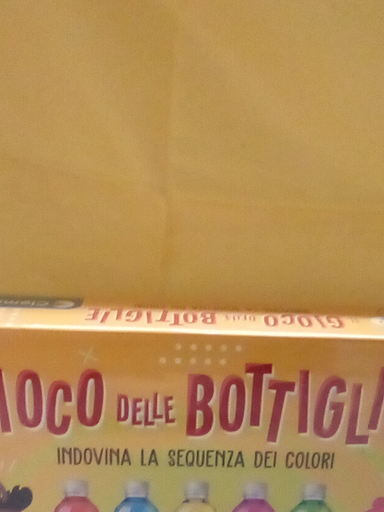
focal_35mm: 54
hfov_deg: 27.0
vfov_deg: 34.7
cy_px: 392
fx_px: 799
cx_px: 185
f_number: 2.2
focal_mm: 2.27
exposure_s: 1/25
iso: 260
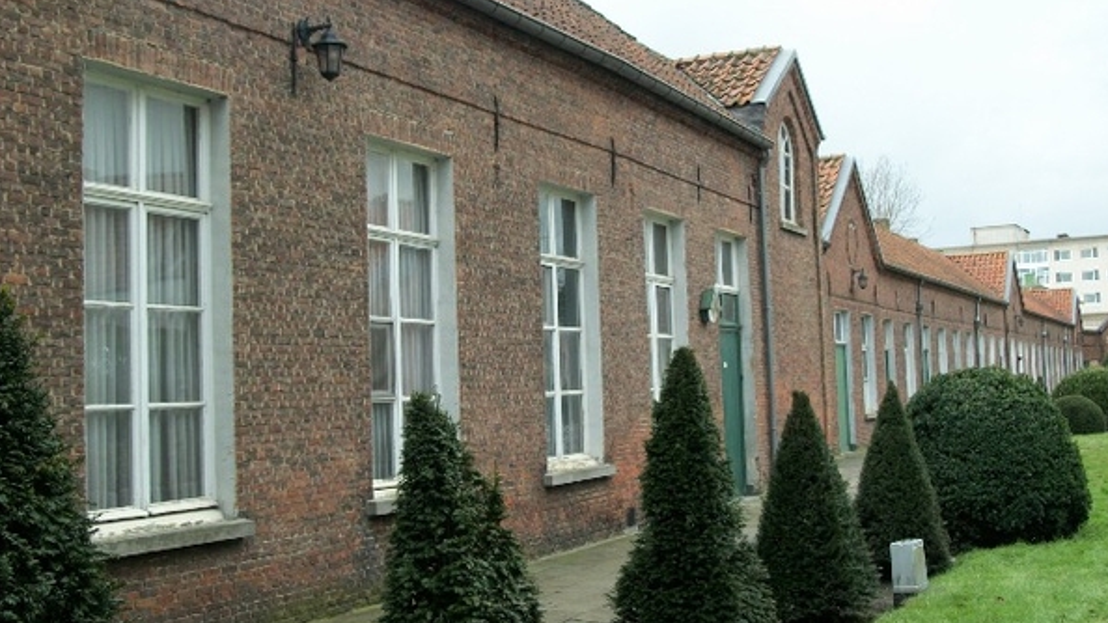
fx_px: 1293
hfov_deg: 46.4
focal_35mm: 44
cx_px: 558
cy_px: 285
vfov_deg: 27.1
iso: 80
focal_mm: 7.1
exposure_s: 1/80
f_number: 3.2
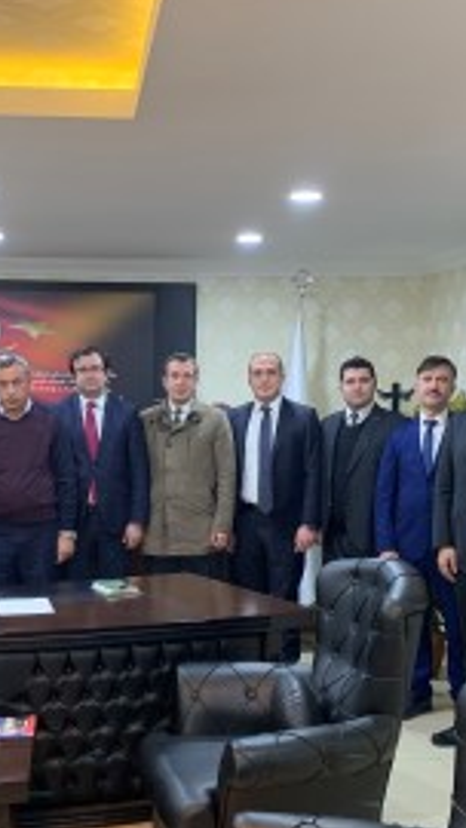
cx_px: 161
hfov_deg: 24.3
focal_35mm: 49
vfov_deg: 41.8
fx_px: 1076
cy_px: 515
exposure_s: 1/50
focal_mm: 4.25
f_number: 1.8
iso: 125
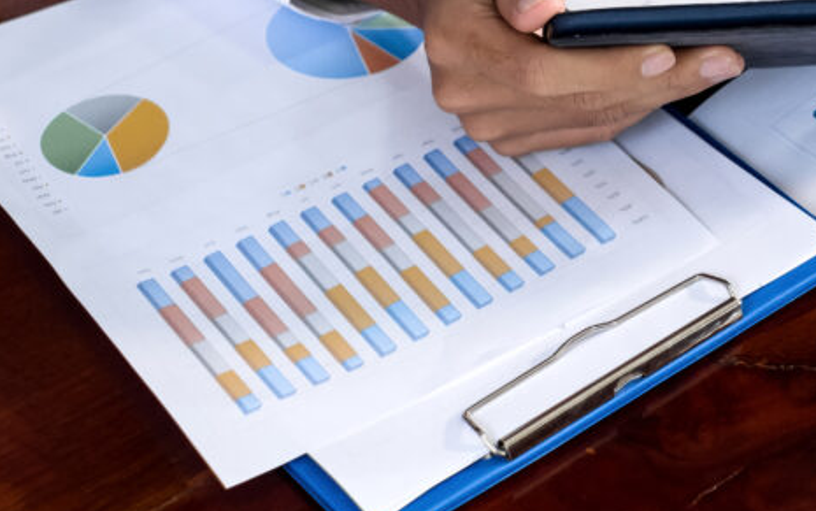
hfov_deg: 17.1
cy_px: -47
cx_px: 825
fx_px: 2647
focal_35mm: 119
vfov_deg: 10.9
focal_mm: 35
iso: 400
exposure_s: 1/100
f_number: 2.8
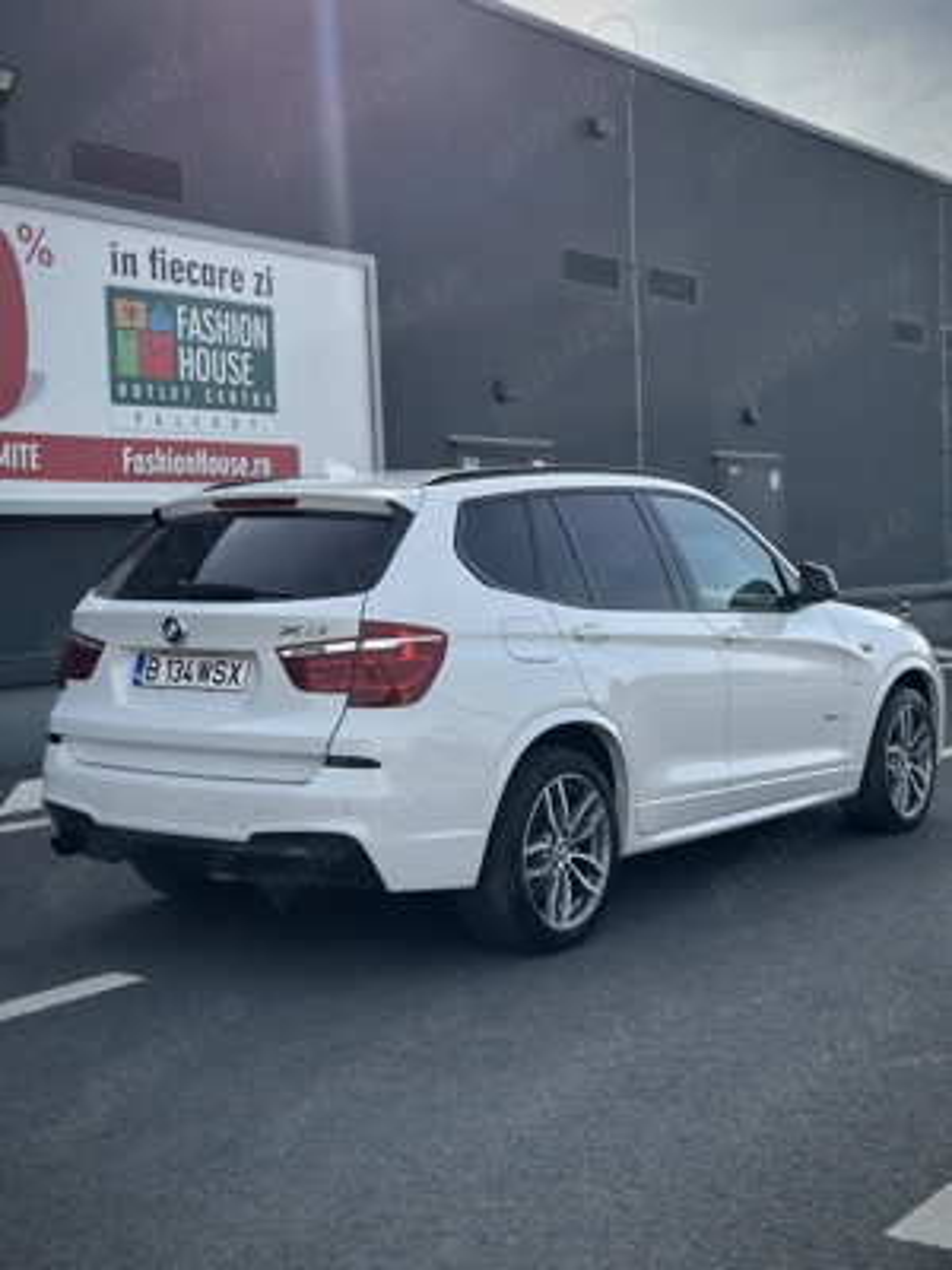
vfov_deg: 39.7
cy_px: 635
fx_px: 1760
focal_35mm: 48
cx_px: 476
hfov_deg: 30.3
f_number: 1.78
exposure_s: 1/4184
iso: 100
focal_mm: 6.86
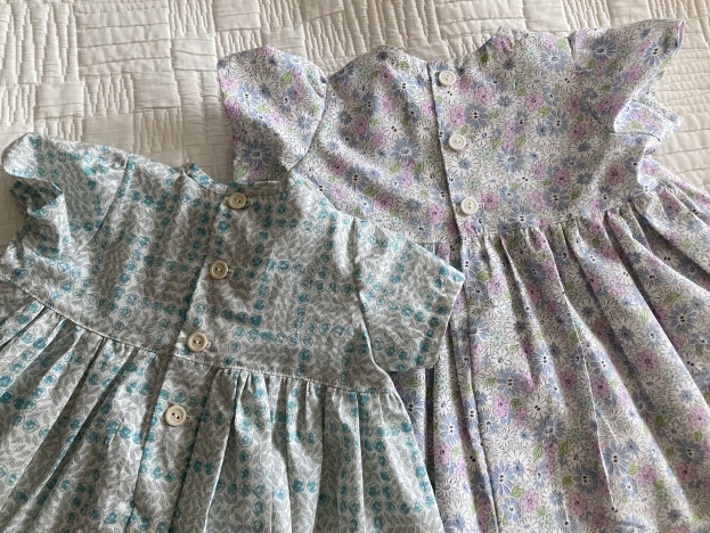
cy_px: 272
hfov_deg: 61.6
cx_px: 343
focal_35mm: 29
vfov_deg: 48.3
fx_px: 595
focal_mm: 3.99
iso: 160
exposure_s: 1/60
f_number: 1.8
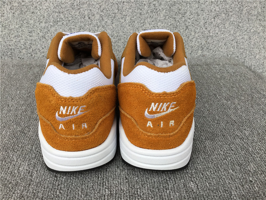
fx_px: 238
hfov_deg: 58.4
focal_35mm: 31
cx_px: 133
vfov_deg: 45.4
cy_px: 100
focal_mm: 3.3
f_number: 2.4
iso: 25
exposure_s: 1/100
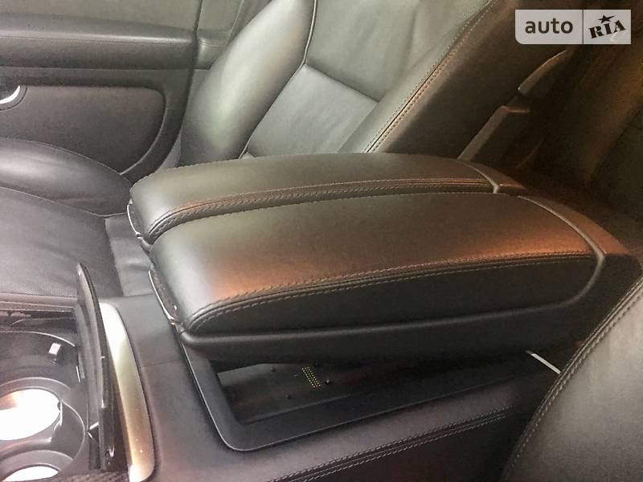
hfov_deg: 61.7
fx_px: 539
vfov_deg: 48.2
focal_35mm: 29
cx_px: 322
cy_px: 241
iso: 160
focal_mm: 4.2
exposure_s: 1/4
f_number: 2.2
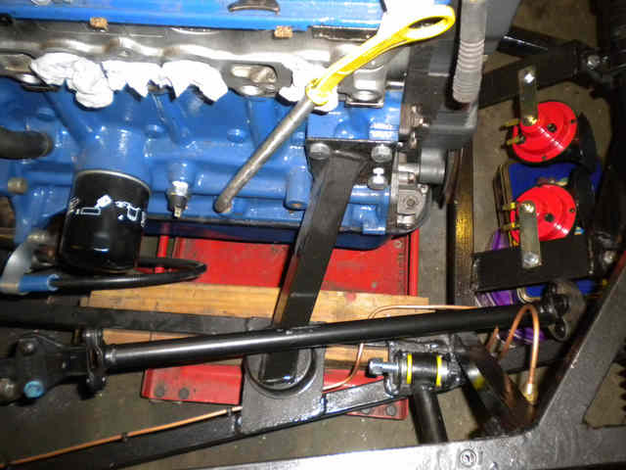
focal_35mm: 35
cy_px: 235
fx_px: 633
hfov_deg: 52.6
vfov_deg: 40.7
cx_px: 313
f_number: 3.1
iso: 400
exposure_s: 1/30
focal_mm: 6.3
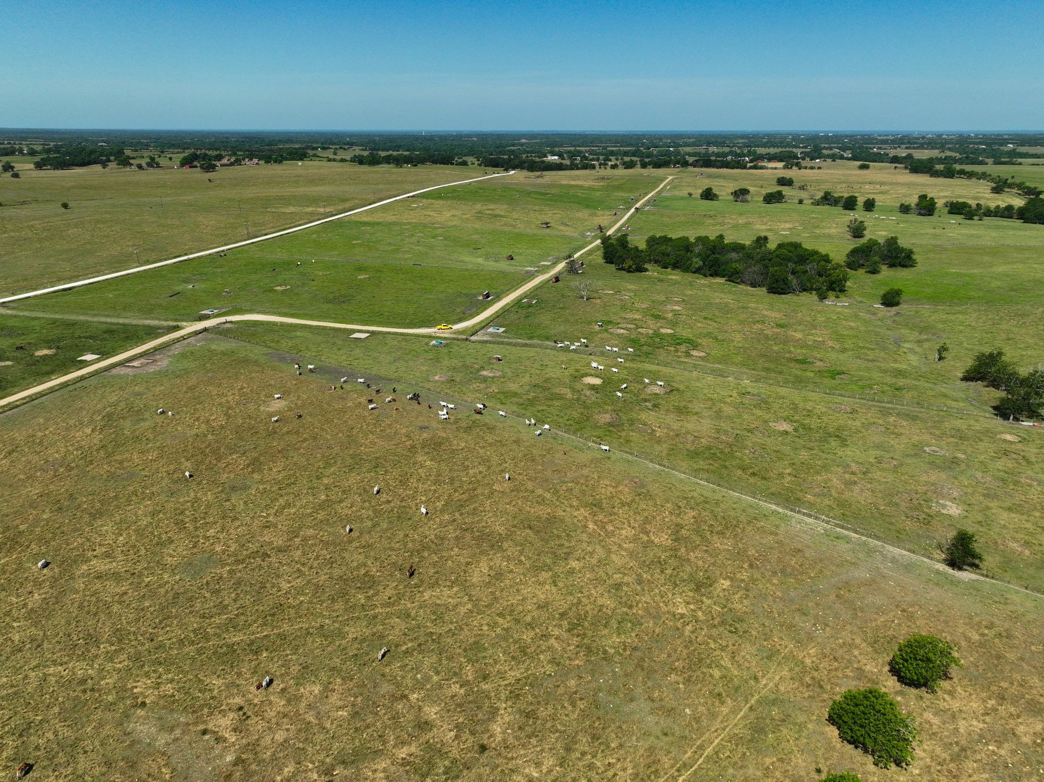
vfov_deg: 56.8
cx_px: 522
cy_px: 391
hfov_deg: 71.6
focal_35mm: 24
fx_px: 723
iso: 100
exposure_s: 1/2000
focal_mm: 12.29
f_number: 2.8
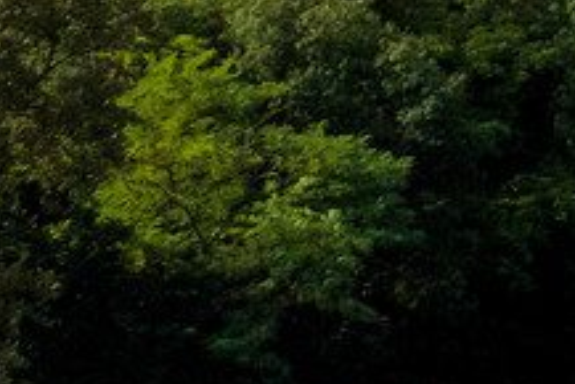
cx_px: 1921
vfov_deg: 7.6
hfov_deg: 9.1
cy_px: -670
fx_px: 2589
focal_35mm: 162
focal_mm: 8.4
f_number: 2.8
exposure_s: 1/3200
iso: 100
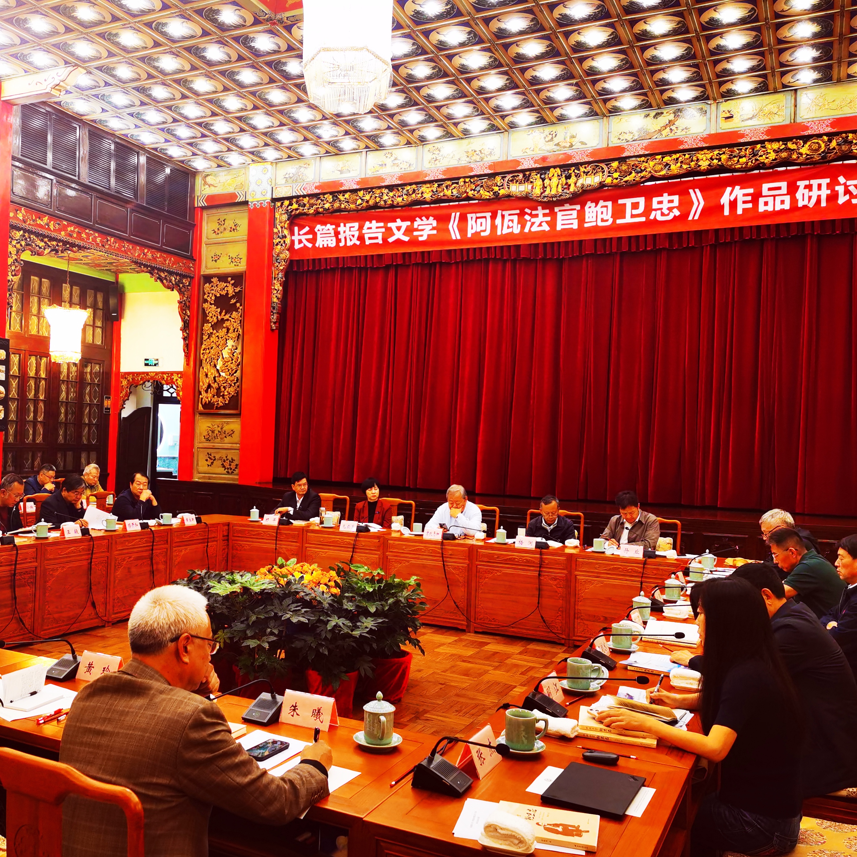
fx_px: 896
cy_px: 428
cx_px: 354
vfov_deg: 51.1
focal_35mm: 32
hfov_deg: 50.9
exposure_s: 1/100
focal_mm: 5.56
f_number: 1.6
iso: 160
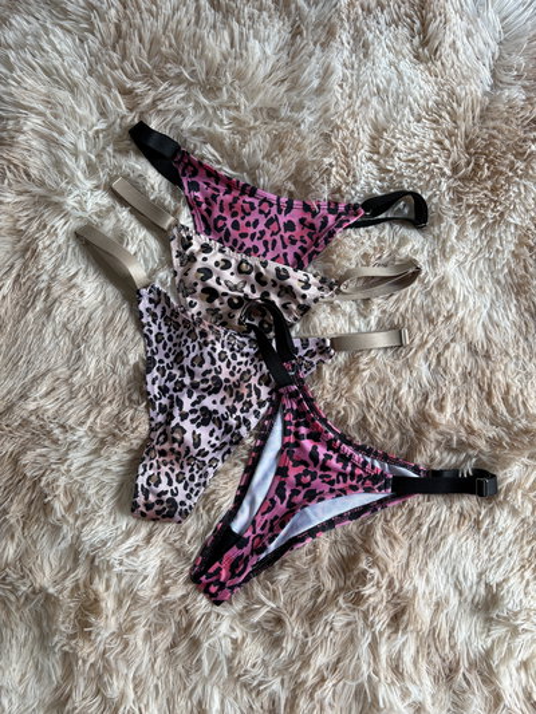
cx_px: 268
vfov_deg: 67.3
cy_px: 357
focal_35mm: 26
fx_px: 537
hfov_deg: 53.1
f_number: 1.6
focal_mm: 5.96
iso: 64
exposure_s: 1/122
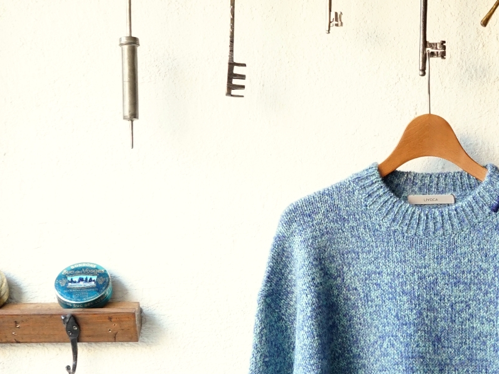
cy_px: 426
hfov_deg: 25.9
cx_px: 327
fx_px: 1081
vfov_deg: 18.8
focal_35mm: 75
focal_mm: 31
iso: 800
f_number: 8
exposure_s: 1/15
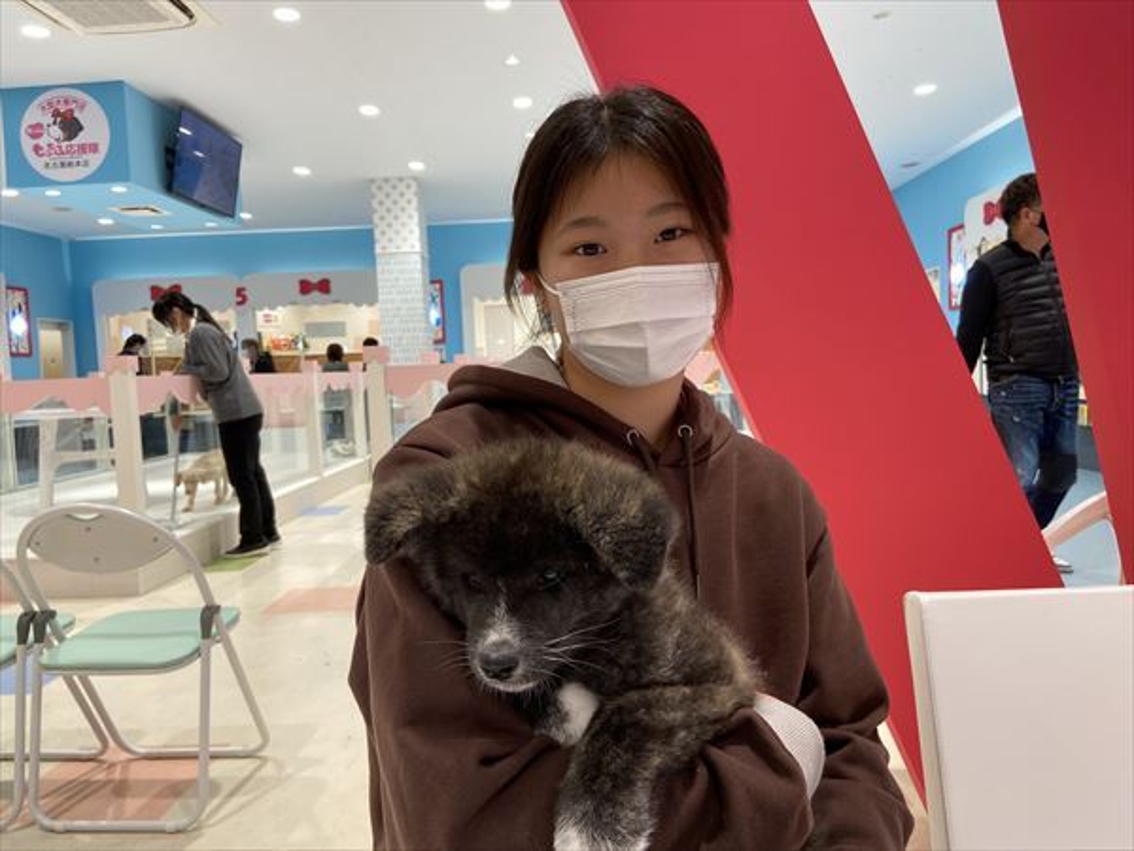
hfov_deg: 67.3
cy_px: 426
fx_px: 852
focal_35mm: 26
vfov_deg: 53.1
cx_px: 567
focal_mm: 4.25
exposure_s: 1/120
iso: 64
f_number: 1.8
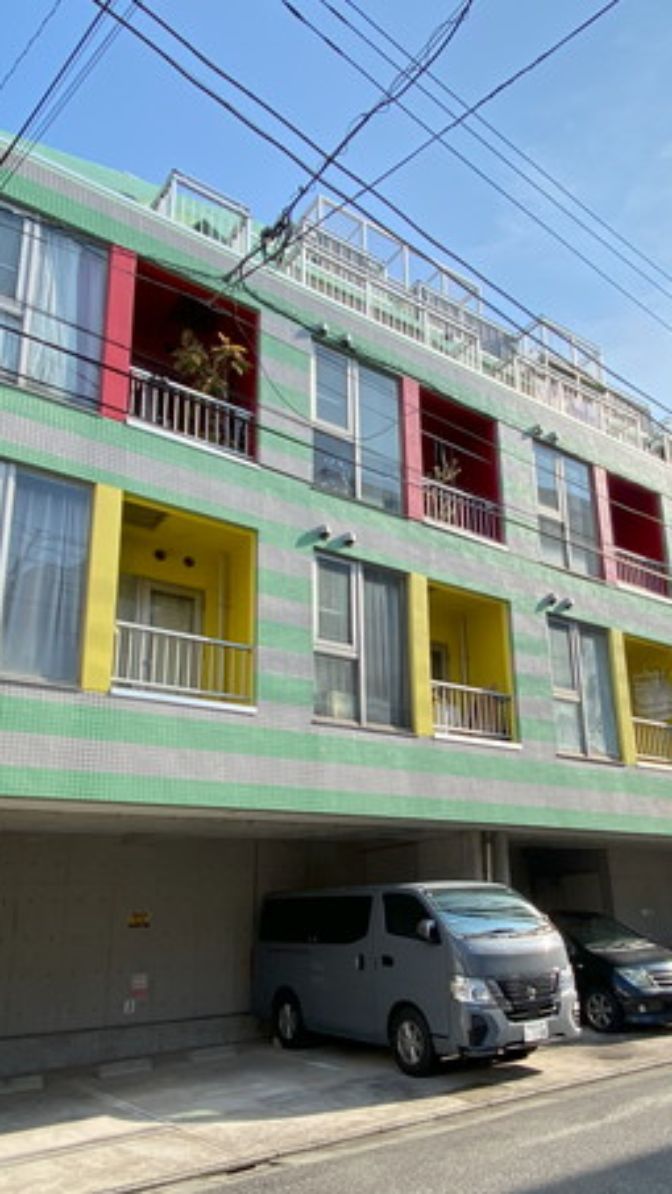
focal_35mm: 25
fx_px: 792
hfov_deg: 45.7
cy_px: 685
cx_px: 408
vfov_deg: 73.6
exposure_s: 1/773
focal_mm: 1.54
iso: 20
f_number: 2.4
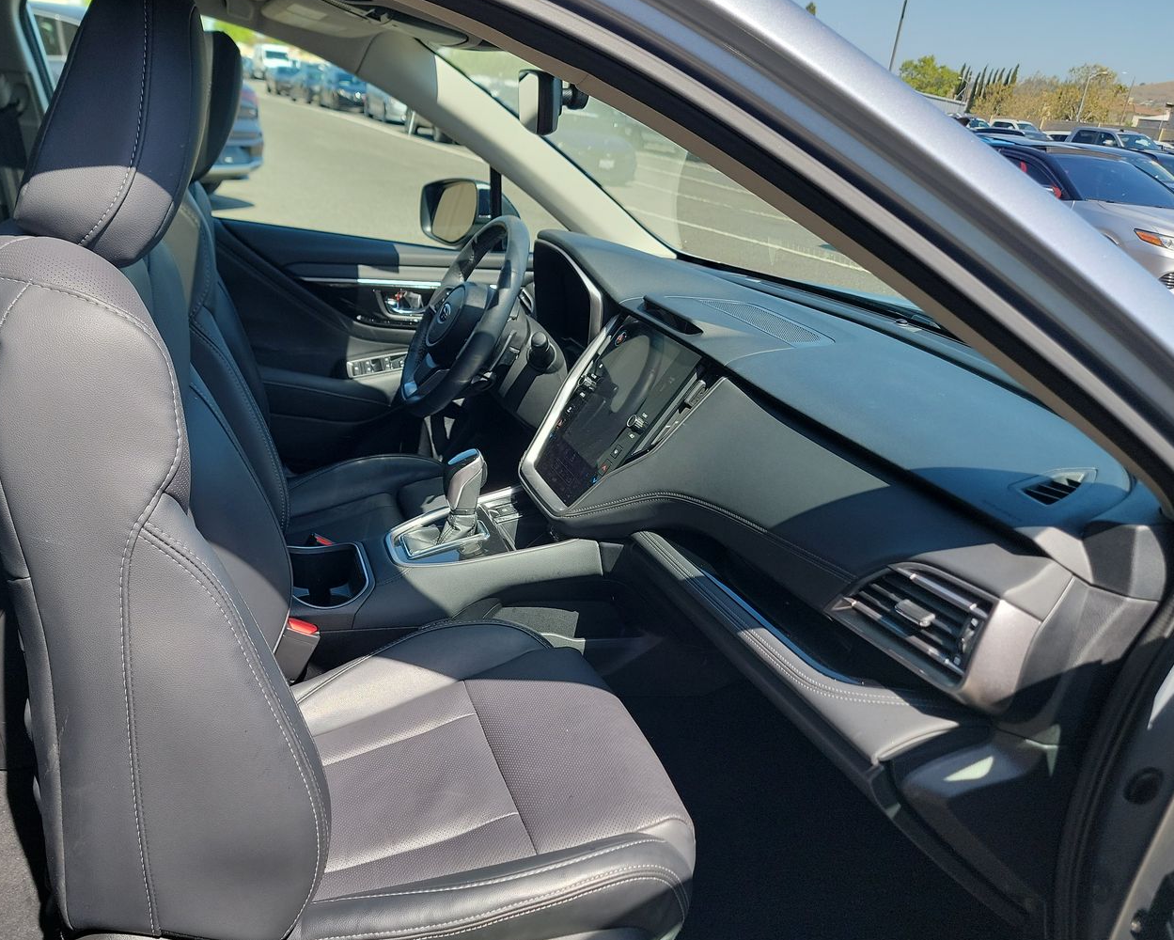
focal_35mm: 30
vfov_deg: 48.5
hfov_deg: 58.3
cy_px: 465
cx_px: 475
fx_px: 1043
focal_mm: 6.7
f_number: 1.8
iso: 50
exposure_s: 1/239
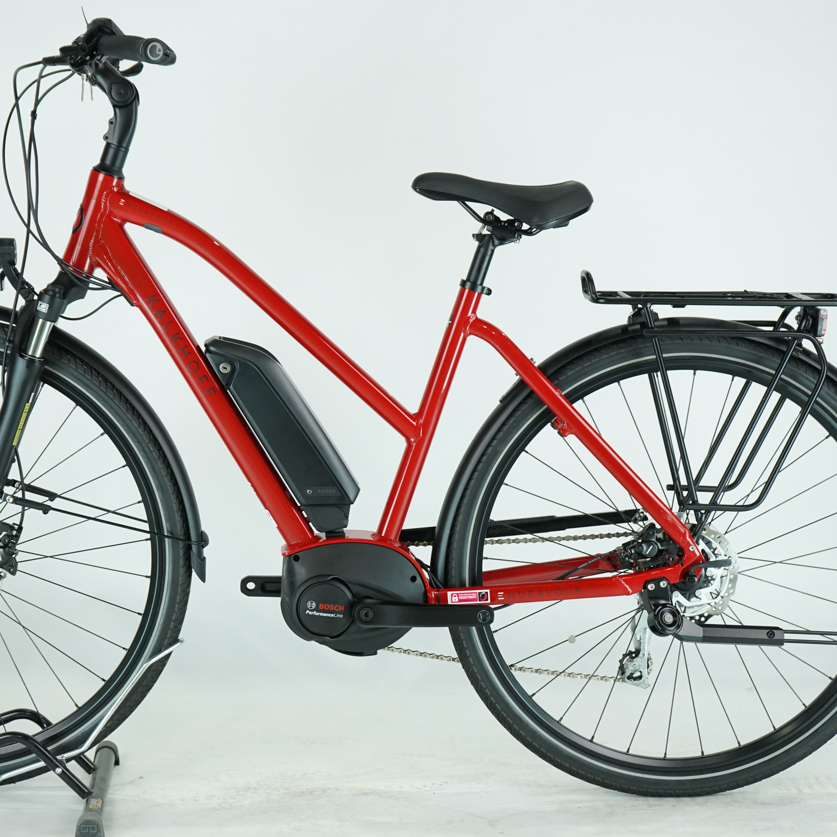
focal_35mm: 80
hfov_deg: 21.6
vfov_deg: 21.7
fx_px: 2188
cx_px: 317
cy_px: 420
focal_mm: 62
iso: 1600
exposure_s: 1/200
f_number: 5.6
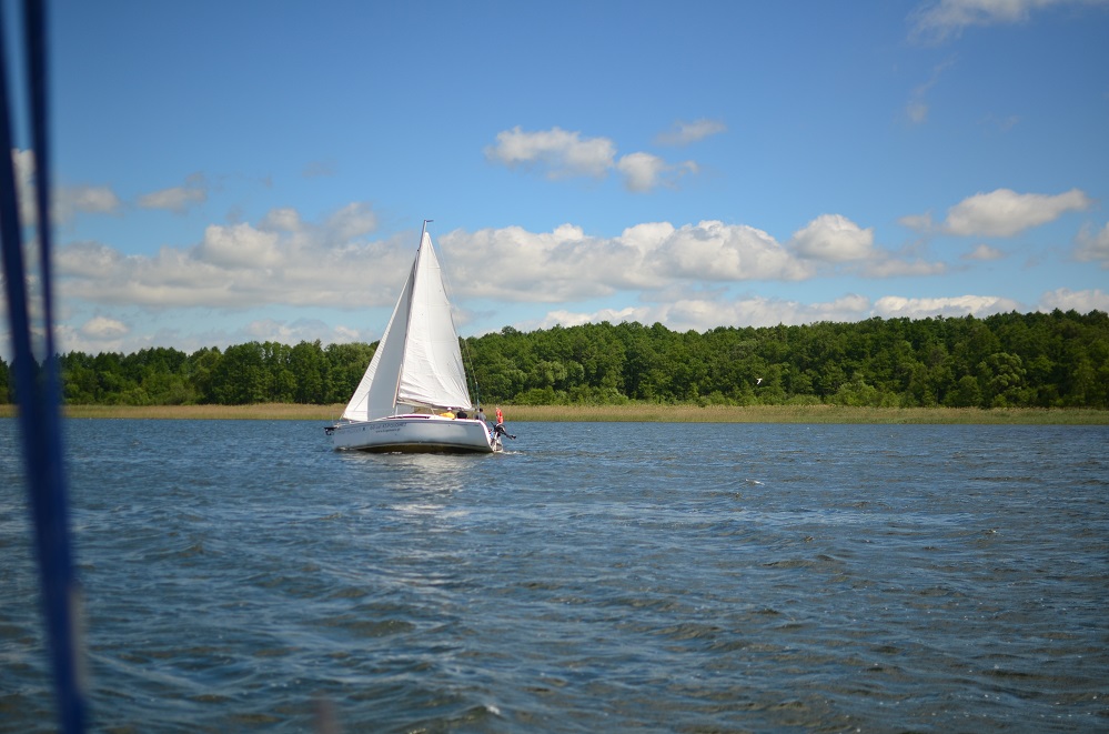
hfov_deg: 37.9
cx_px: 554
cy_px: 367
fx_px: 1613
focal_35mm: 52
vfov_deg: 25.6
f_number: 1.8
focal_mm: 35
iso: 125
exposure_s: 1/8000
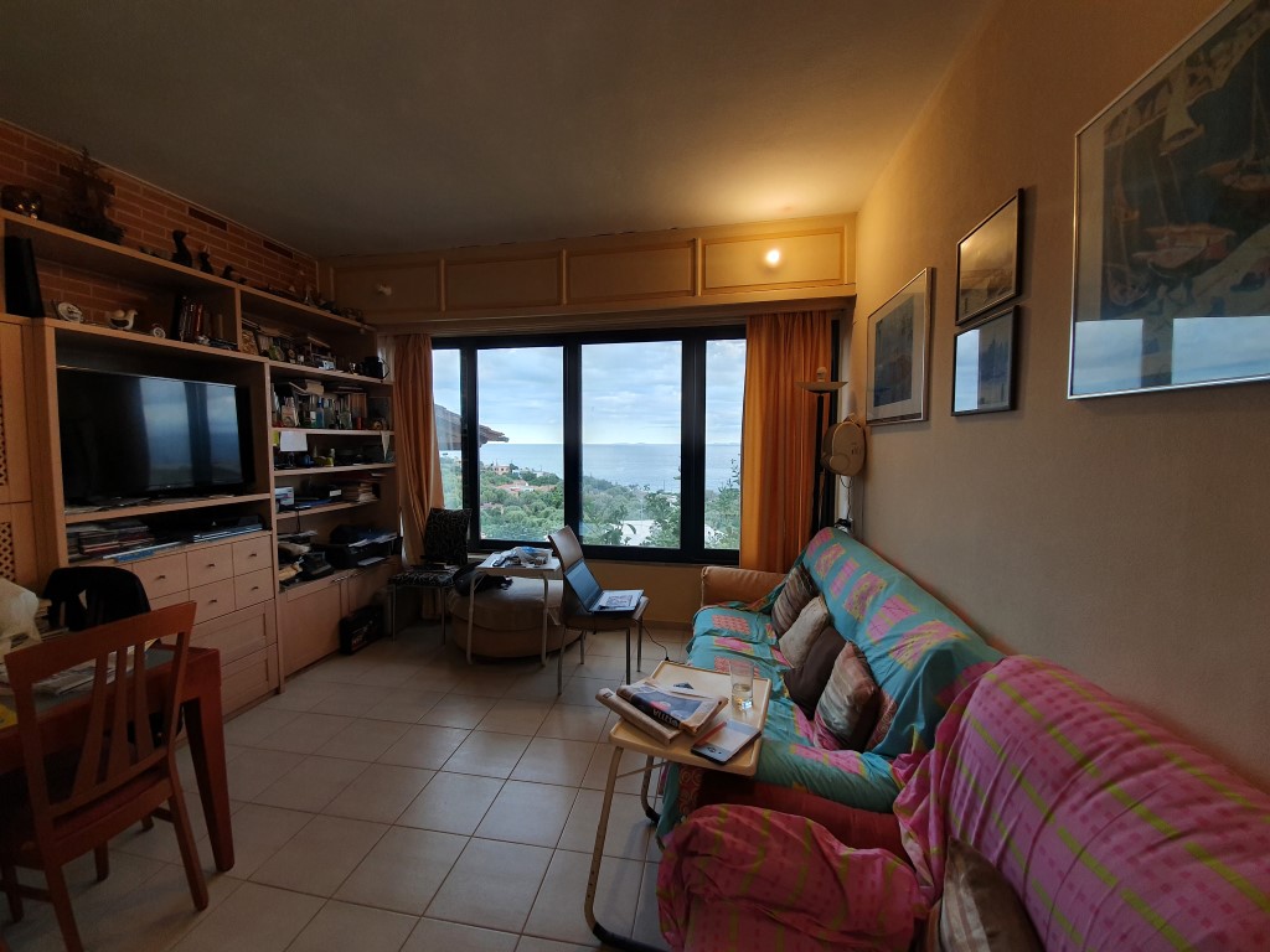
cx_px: 635
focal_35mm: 13
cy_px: 476
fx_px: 477
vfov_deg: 89.9
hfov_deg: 106.2
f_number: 2.2
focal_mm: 1.8
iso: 64
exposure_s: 1/50
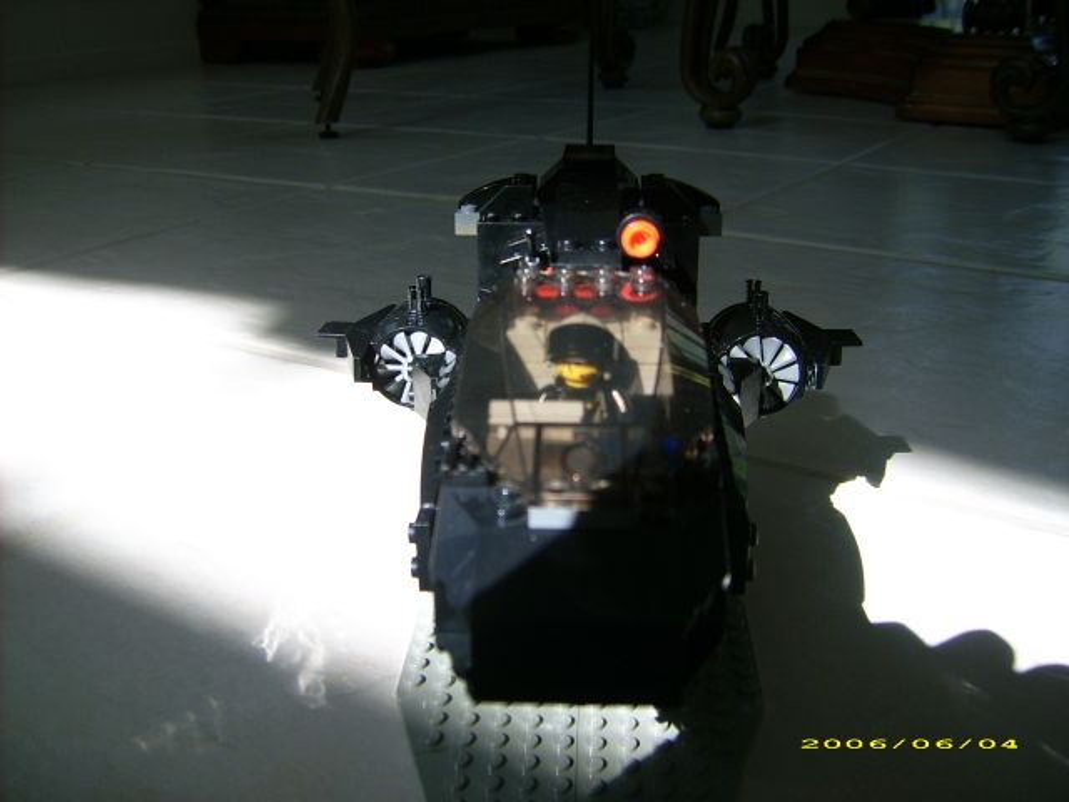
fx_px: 1081
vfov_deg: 40.7
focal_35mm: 35
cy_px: 401
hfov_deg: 52.6
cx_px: 534
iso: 50
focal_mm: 5.95
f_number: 2.8
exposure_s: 1/162
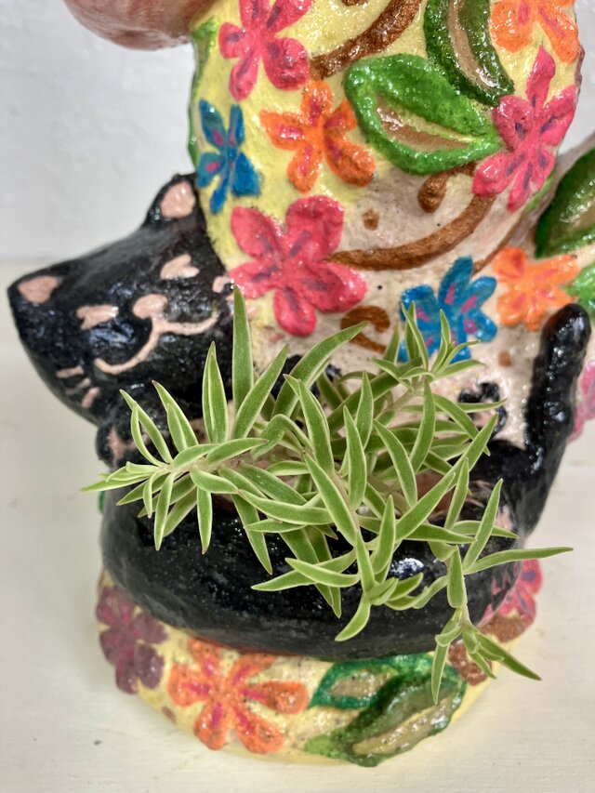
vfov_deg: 63.4
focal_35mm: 28
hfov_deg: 49.8
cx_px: 298
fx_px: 642
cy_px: 396
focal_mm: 3.99
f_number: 1.8
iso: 25
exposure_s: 1/100
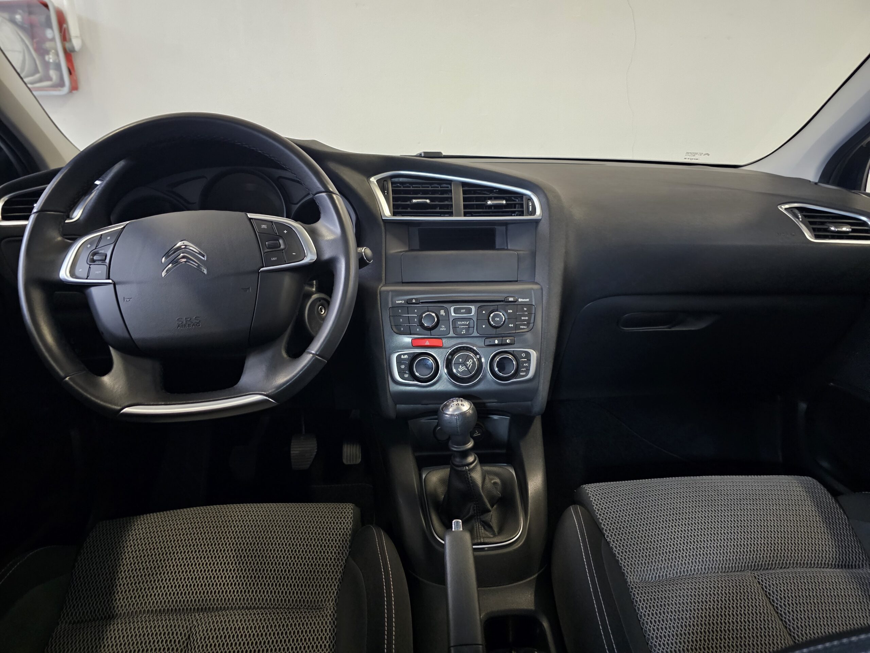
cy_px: 326
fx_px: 578
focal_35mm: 23
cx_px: 435
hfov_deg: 73.9
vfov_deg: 58.9
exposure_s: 1/24
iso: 1000
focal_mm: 6.3
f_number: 1.7
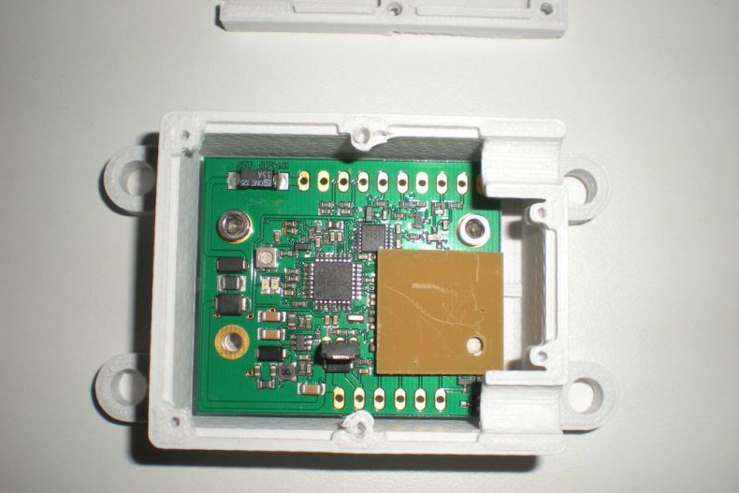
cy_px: 263
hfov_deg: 48.4
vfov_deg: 33.4
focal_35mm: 40
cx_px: 366
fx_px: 821
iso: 64
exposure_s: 1/60
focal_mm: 6.3
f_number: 4.6
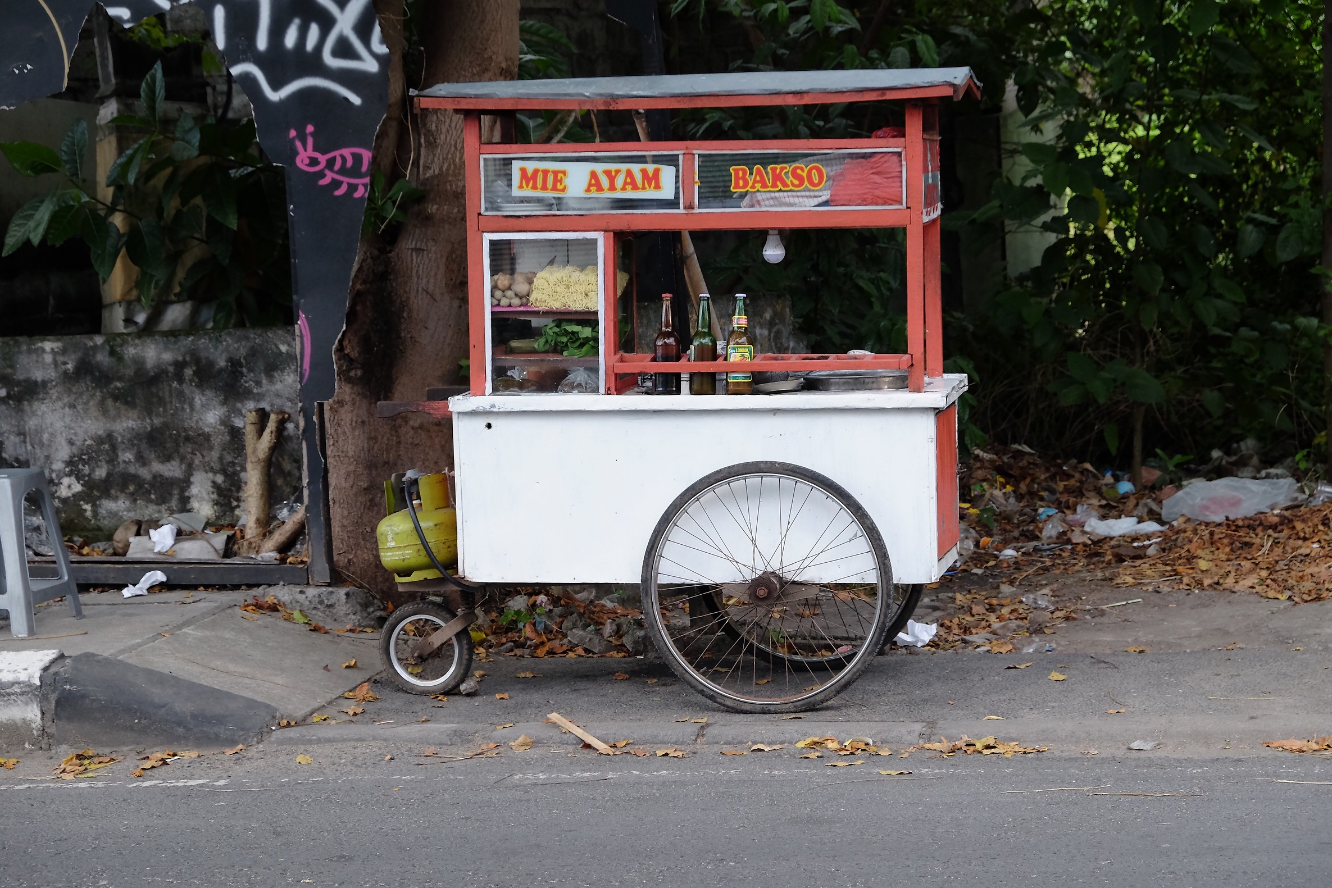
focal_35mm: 84
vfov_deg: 16.3
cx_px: 672
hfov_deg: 24.2
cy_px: 441
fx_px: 3108
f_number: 5.6
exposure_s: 1/60
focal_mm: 55
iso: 1600
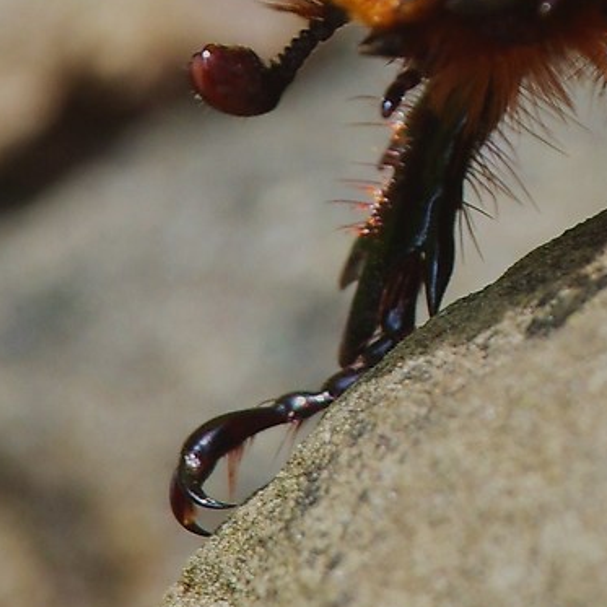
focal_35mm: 1475
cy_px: -314
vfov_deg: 1.2
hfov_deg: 1.2
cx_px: 853
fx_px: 29262
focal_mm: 180
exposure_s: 1/50
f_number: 13
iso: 200
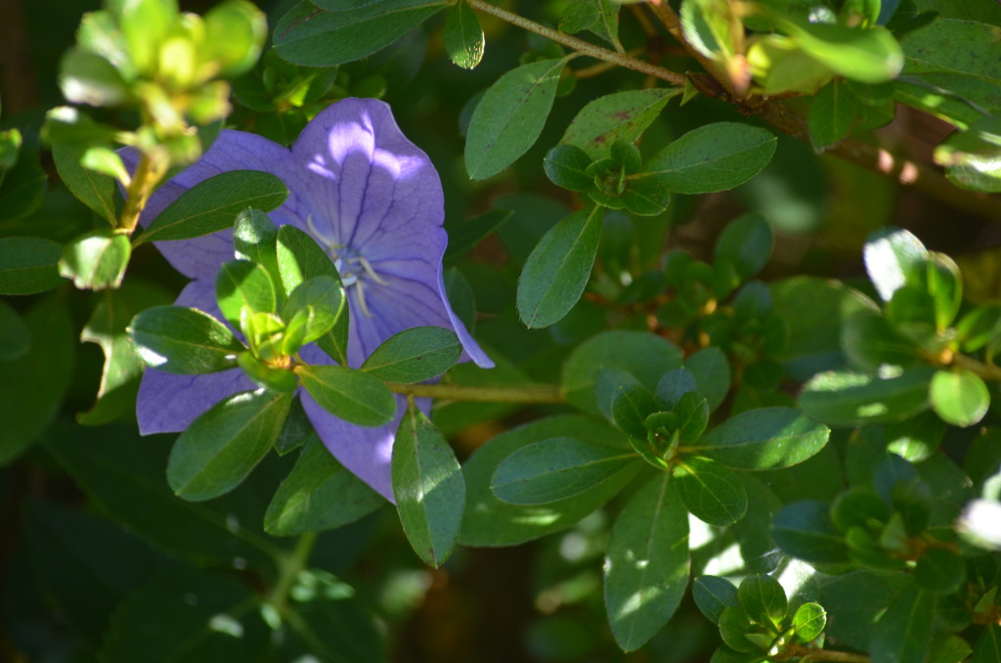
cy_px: 332
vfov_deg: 3.8
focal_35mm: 360
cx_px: 500
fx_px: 9988
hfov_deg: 5.7
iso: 400
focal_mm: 240
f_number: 5.3
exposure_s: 1/250
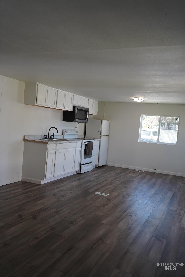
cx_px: 92
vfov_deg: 61.9
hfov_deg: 43.6
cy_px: 138
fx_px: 231
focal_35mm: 30
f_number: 4
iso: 500
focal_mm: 30
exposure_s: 1/160
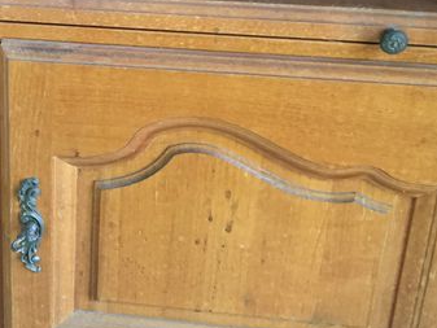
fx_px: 1086
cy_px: 74
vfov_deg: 17.1
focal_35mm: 86
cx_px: 26
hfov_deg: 22.1
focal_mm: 4.15
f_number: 2.2
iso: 200
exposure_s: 1/33
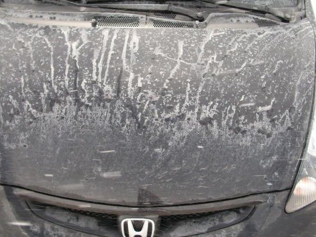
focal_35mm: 41
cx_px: 153
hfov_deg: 45.8
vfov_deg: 35.2
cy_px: 123
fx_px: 374
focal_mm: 6.3
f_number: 3.1
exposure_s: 1/400
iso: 80
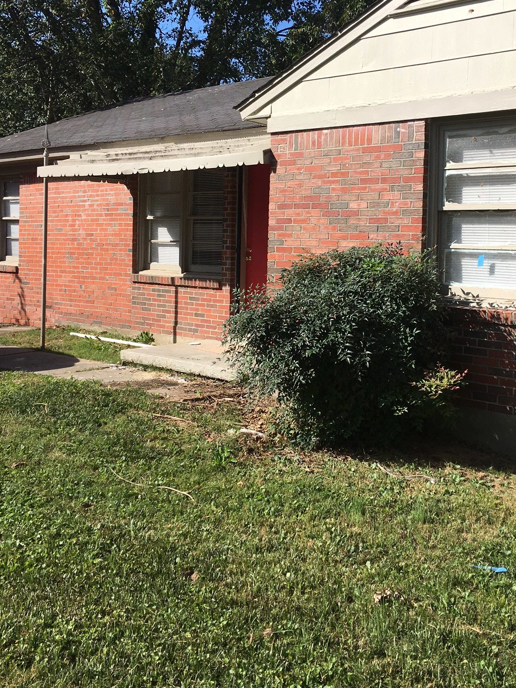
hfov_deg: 35.8
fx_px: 795
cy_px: 259
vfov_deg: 46.4
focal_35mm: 40
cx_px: 315
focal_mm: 4.15
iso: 25
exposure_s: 1/1603
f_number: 2.2
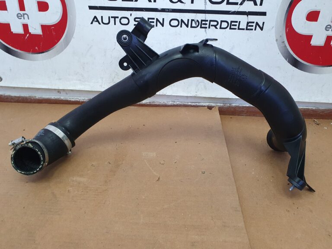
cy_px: 124
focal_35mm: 26
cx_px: 166
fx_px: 249
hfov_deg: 67.3
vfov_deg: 53.1
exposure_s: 1/100
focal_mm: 4.32
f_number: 2.4
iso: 200
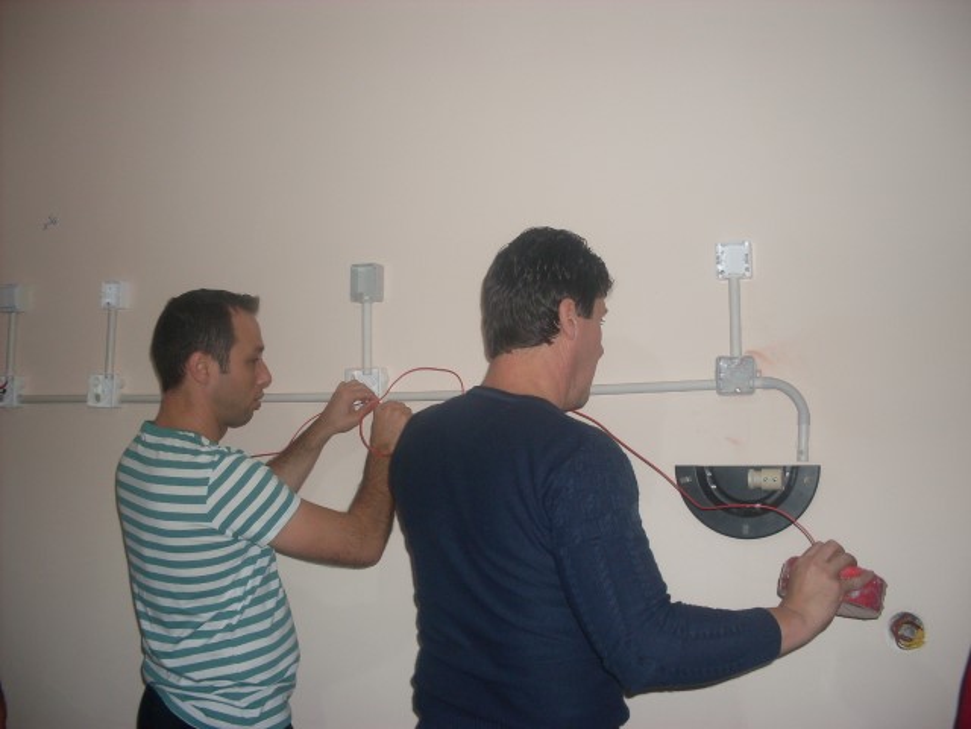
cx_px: 486
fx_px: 1066
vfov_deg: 37.7
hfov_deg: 49.0
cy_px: 364
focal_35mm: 38
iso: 100
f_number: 2.8
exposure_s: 1/45
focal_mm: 6.3
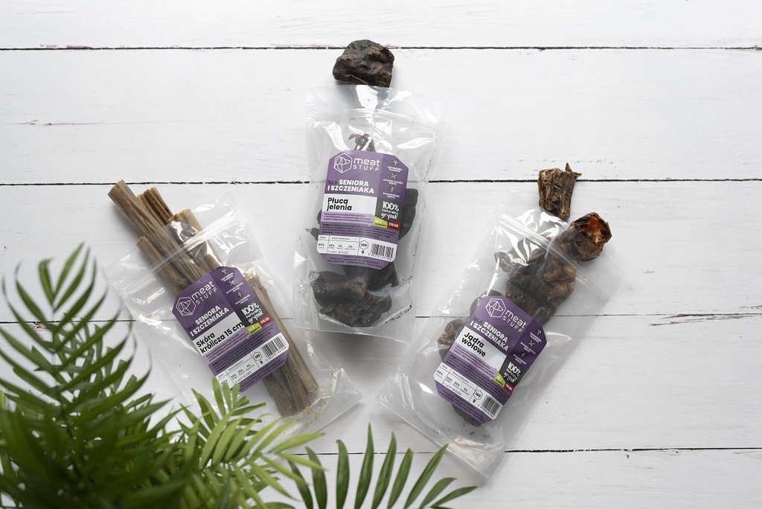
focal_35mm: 50
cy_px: 254
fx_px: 1059
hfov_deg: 39.6
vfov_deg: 27.0
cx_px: 381
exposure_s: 1/125
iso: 280
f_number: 4.5
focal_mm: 50
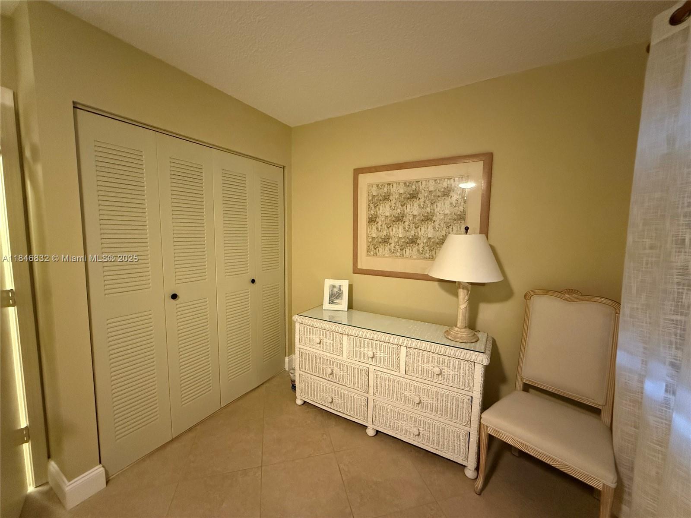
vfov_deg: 85.7
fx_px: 279
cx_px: 346
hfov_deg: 102.1
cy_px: 259
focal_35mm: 14
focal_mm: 2.22
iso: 1250
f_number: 2.2
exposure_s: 1/60
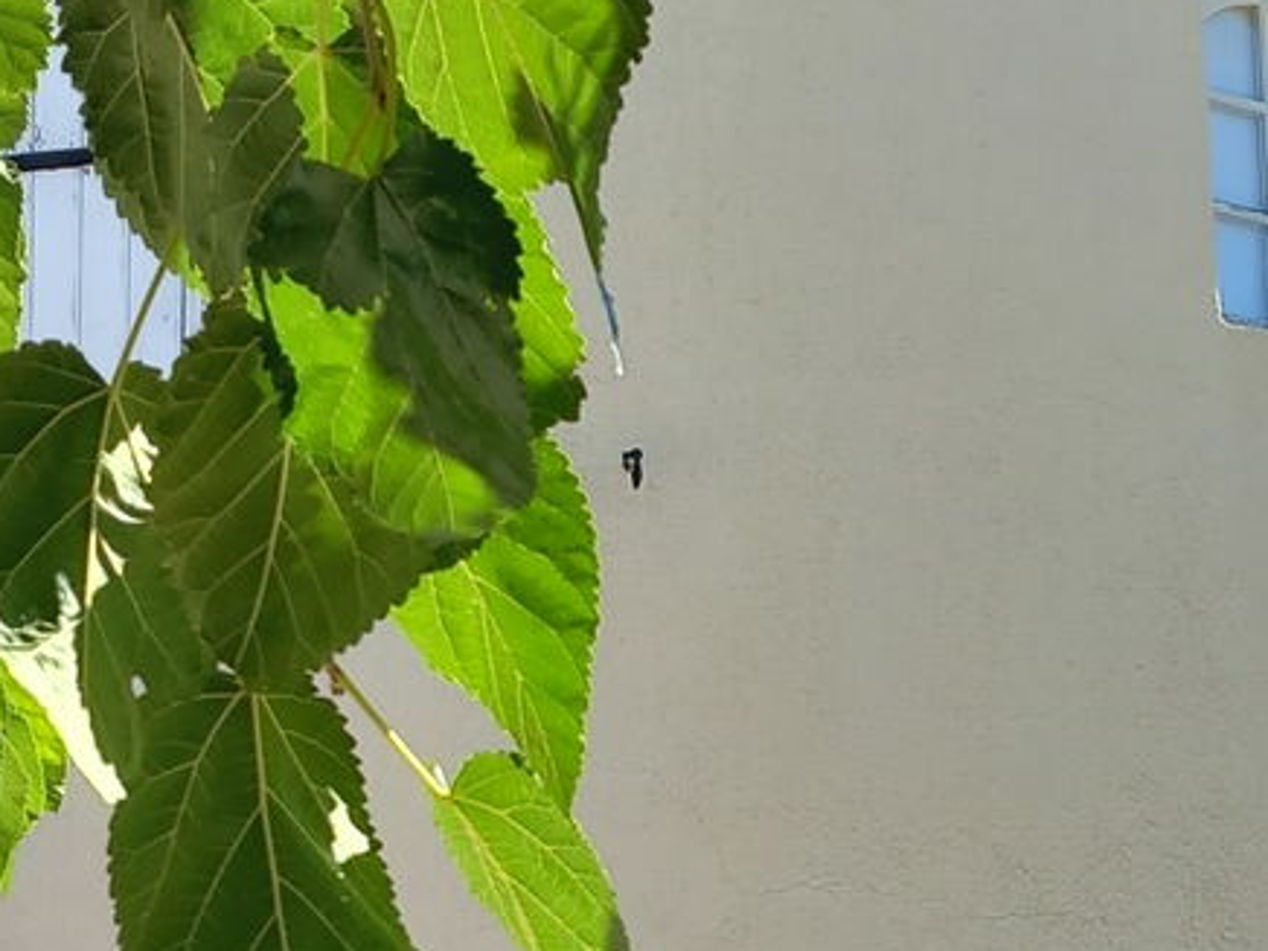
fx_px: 3626
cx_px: 899
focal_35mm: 99
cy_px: 939
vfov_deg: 14.7
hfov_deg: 19.7
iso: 20
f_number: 1.8
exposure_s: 1/292
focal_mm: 4
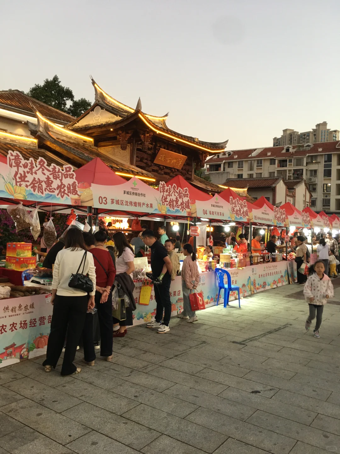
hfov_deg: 48.2
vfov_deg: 61.7
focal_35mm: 29
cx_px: 170
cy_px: 227
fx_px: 380
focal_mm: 4.15
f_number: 2.2
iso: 32
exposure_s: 1/17
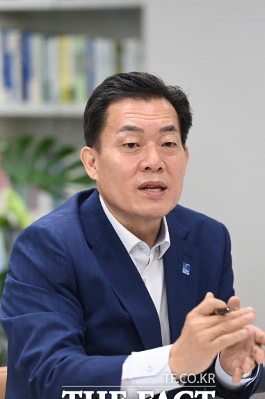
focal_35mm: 227
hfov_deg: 6.0
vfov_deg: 9.1
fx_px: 2511
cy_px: 200
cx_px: 139
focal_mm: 200
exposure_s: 1/250
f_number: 3.5
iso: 2000
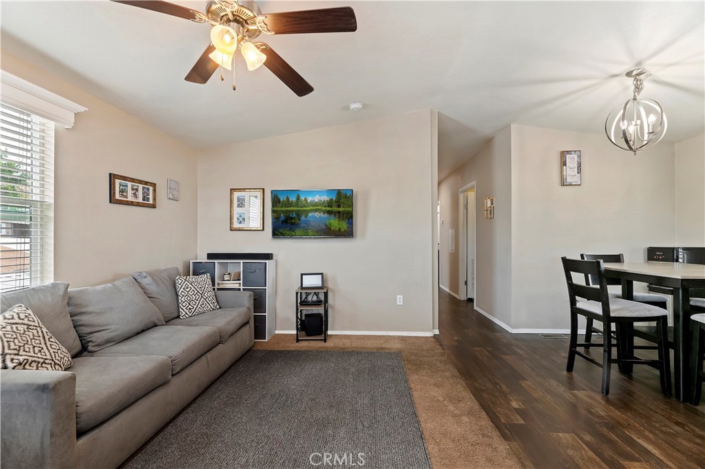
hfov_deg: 104.3
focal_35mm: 14
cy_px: 234
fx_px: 274
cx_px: 352
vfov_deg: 81.1
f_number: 10
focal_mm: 14
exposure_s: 1/4
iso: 500
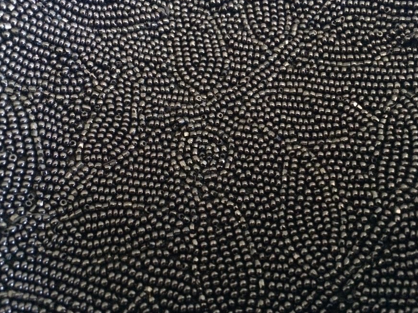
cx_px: 208
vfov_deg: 46.8
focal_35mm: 30
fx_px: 362
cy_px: 155
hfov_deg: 60.0
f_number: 2.2
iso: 640
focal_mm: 4.15
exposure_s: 1/15
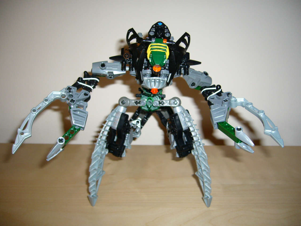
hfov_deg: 52.6
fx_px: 304
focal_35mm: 35
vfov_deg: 40.7
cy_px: 113
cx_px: 150
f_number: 2.8
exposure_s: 1/30
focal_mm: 5.8
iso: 100
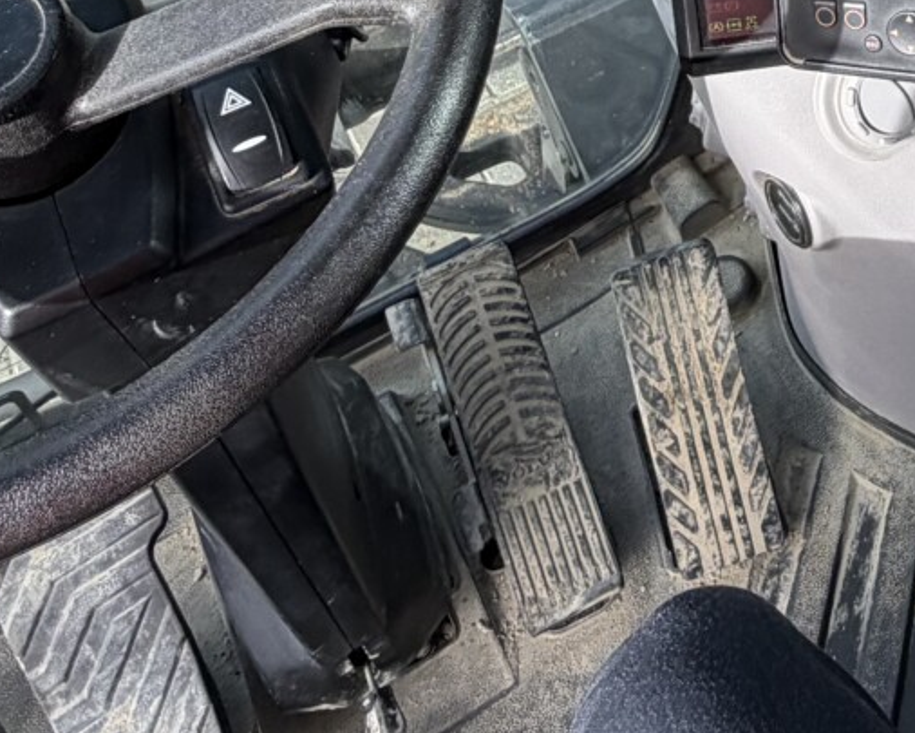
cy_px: -212
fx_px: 1463
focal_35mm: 54
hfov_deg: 32.9
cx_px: 830
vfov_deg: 24.6
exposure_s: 1/502
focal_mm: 2.22
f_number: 2.2
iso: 50
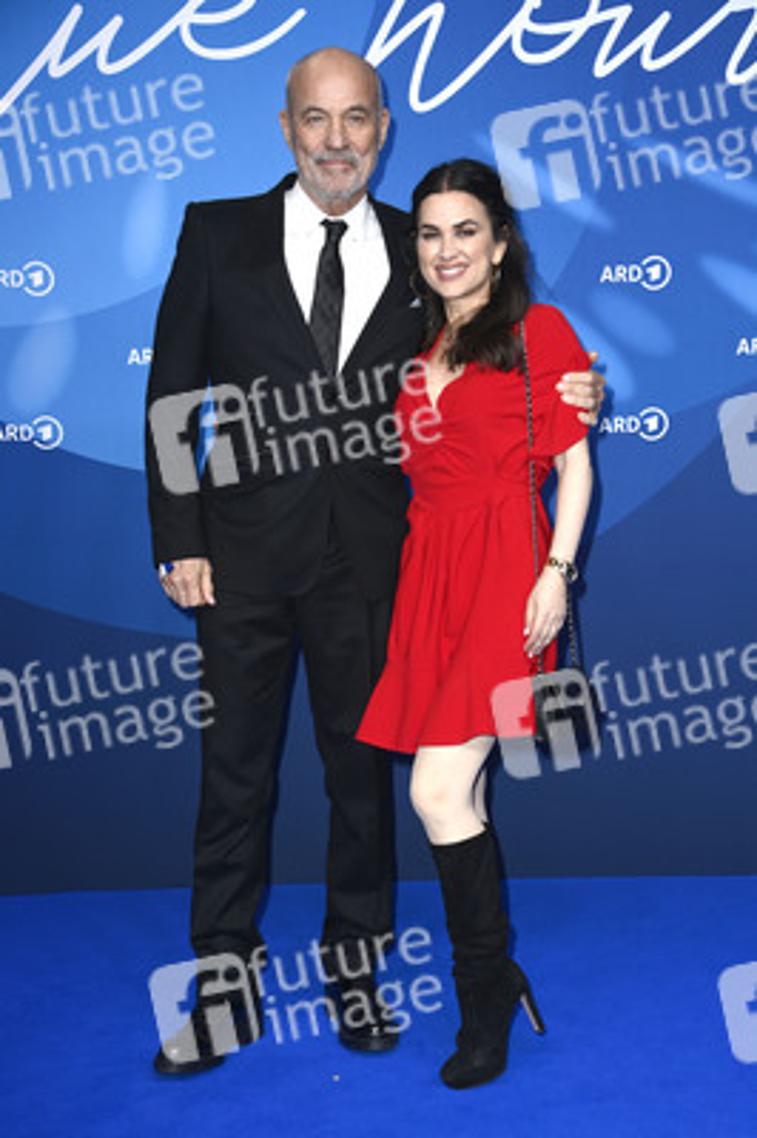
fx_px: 1959
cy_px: 569
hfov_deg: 21.9
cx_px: 378
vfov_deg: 32.4
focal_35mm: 62
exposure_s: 1/250
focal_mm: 62
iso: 640
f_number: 5.6
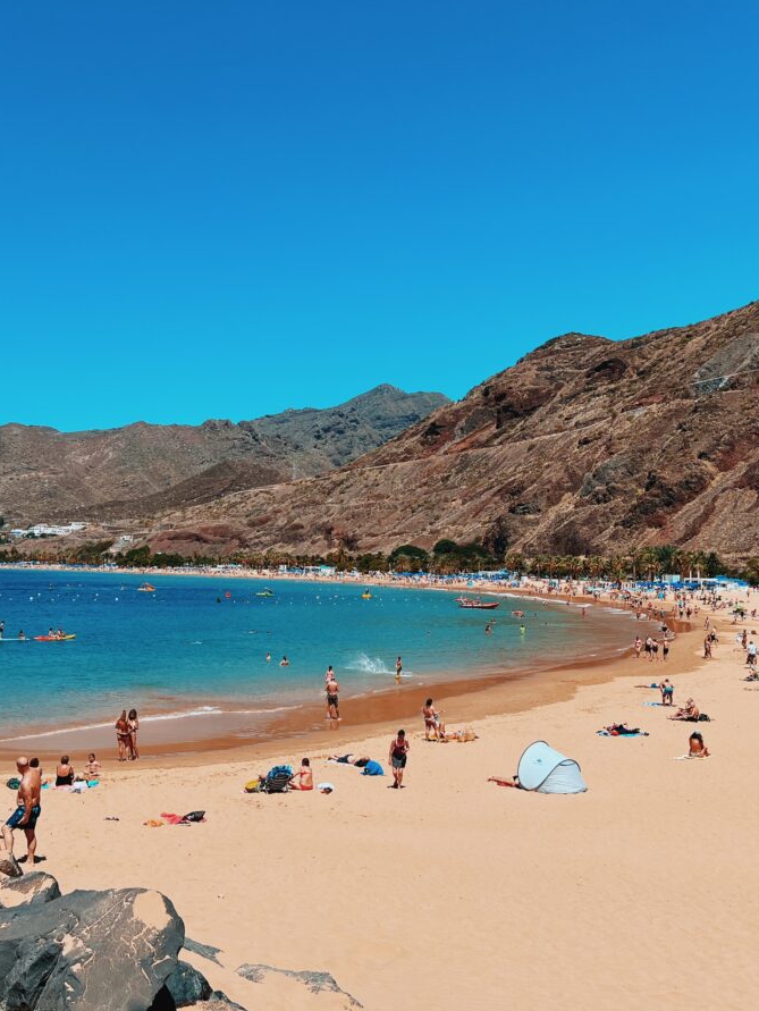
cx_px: 312
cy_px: 505
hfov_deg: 40.6
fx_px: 1022
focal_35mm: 35
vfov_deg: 52.6
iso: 50
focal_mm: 5.7
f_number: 1.5
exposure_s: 1/6579
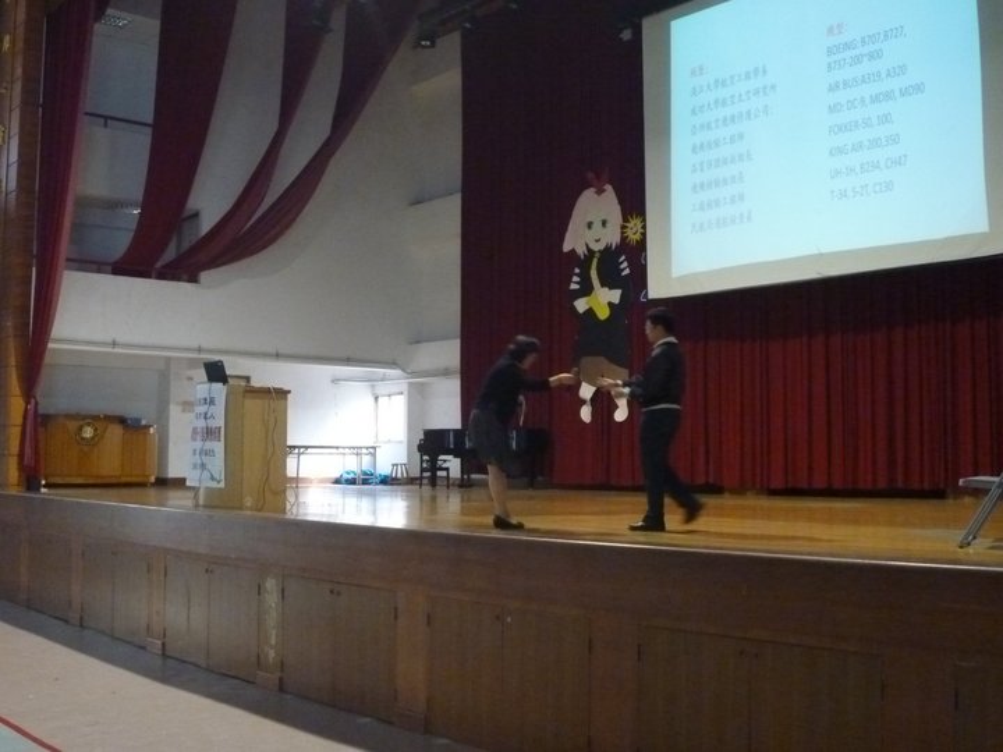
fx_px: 1188
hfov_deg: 45.8
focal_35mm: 41
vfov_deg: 35.1
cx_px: 502
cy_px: 376
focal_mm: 7.2
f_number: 3.6
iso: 800
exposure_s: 1/25
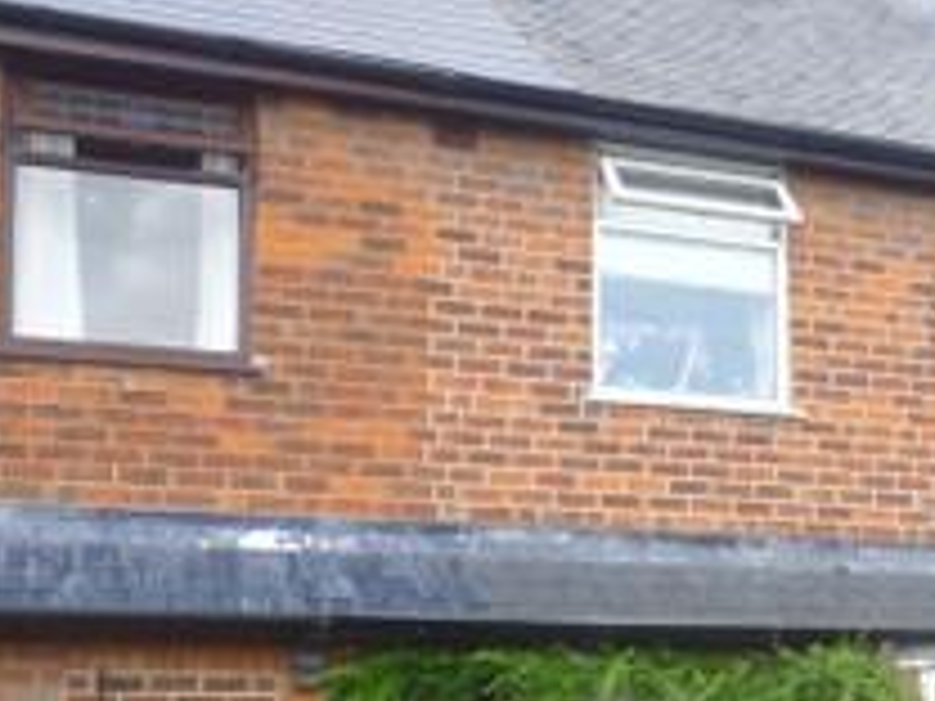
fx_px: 1999
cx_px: 993
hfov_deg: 24.8
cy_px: 652
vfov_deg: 19.5
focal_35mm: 74
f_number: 3
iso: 100
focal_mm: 5.7
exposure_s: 1/250
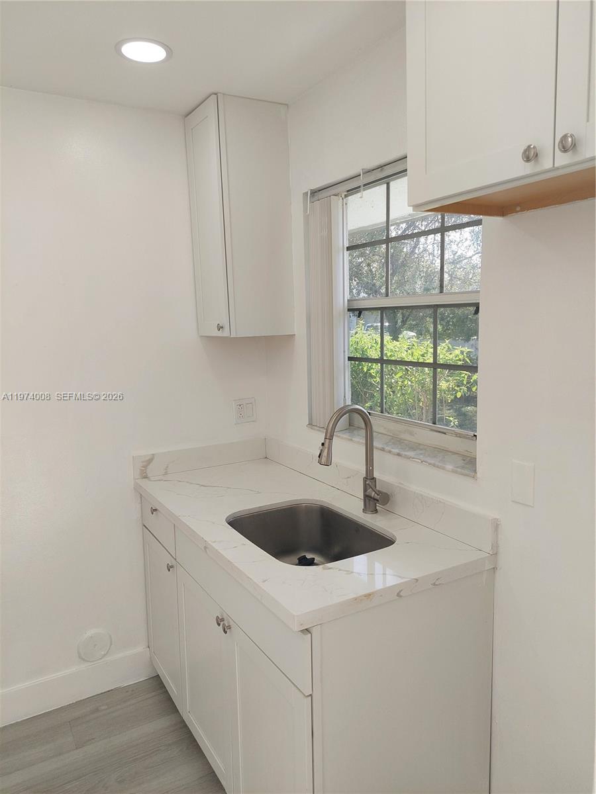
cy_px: 397
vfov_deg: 71.6
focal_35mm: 24
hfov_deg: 56.8
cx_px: 298
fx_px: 551
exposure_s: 1/139
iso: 40
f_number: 1.8
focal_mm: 5.23
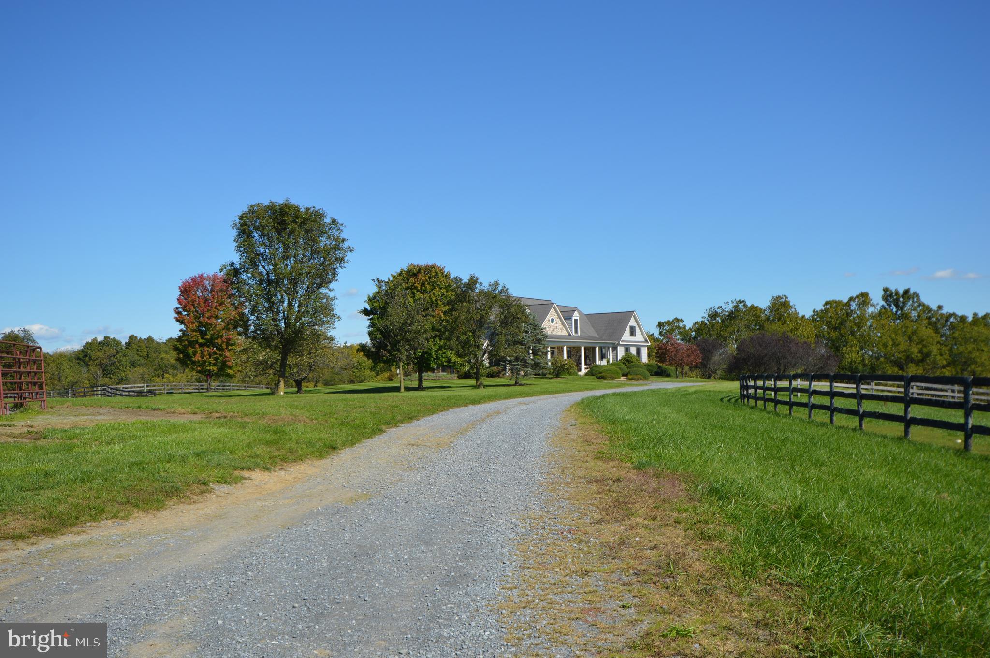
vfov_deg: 36.8
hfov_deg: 53.2
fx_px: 989
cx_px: 495
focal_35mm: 36
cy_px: 329
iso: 100
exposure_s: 1/320
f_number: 9
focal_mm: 24
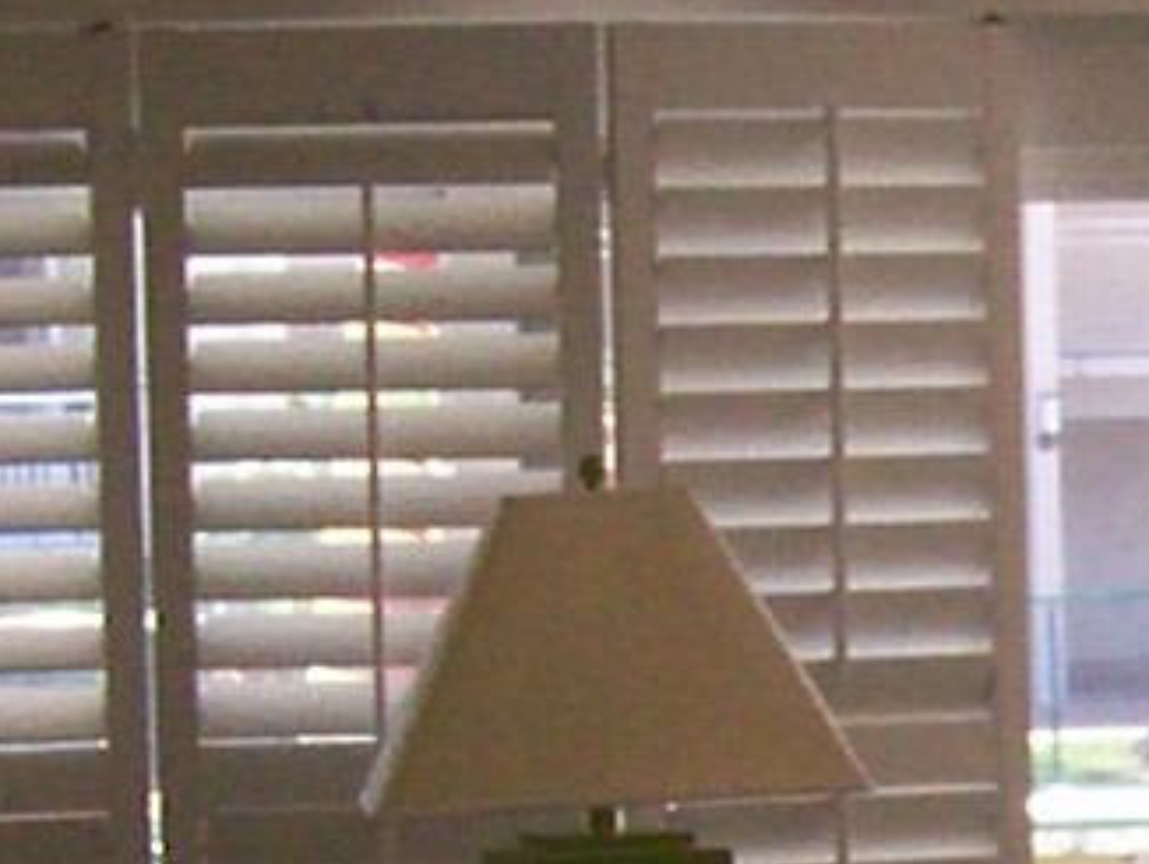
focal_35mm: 240
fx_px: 7972
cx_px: 1843
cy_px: 839
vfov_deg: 6.2
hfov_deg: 8.0
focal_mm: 5.6
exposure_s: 1/112
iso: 140
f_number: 2.7
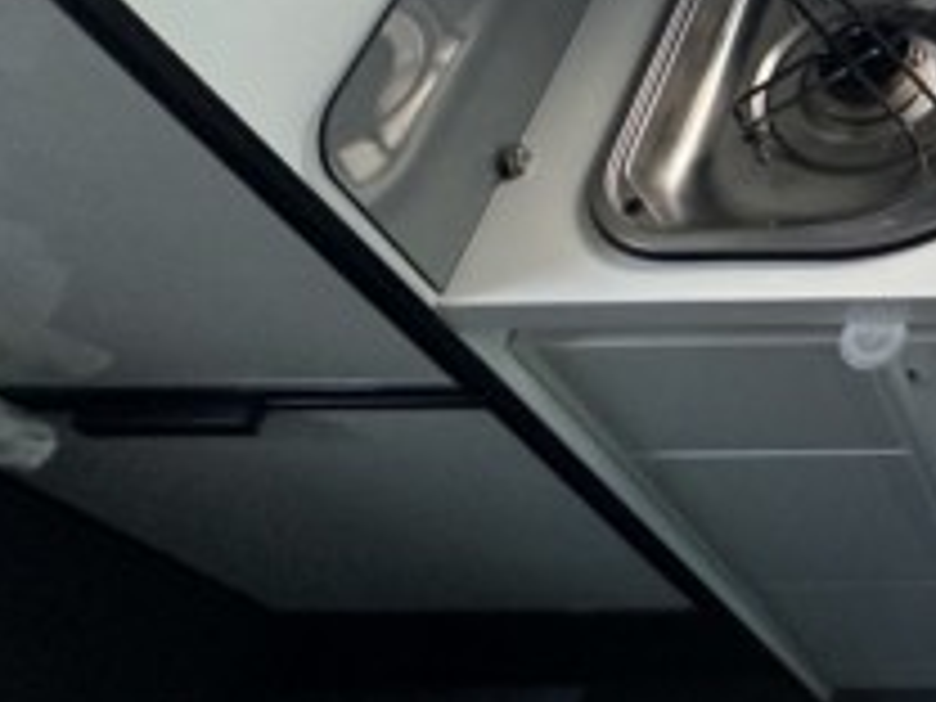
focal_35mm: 43
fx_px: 1163
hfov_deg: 33.1
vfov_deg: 29.6
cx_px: 1202
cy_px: -104
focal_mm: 2.22
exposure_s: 1/60
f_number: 2.2
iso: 500
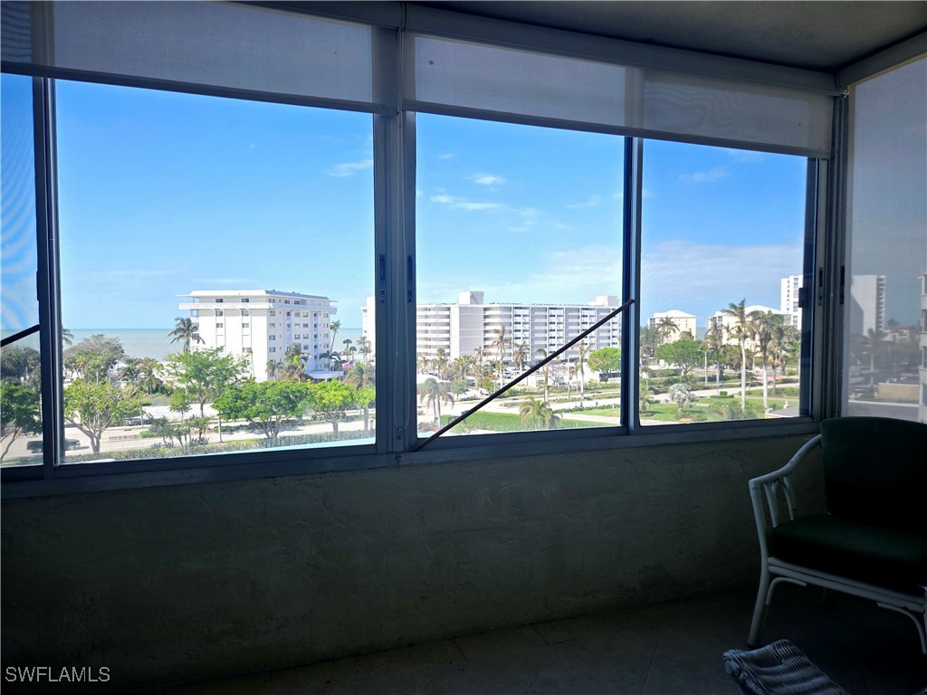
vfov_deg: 58.9
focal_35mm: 23
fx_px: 616
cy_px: 348
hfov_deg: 73.9
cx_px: 464
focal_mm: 5.4
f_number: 1.8
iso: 25
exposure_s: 1/500
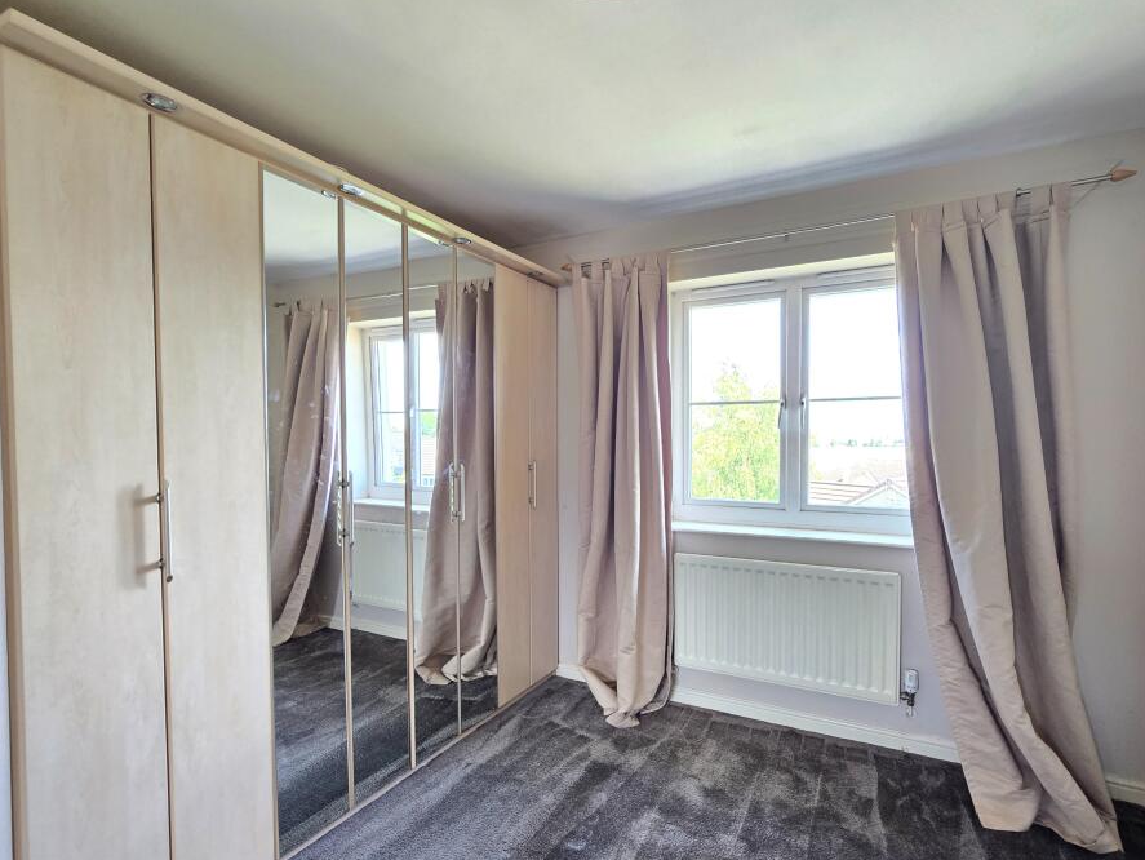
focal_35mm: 15
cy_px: 449
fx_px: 496
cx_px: 651
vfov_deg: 81.7
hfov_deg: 97.5
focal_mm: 2.2
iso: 160
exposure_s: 1/50
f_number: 2.2
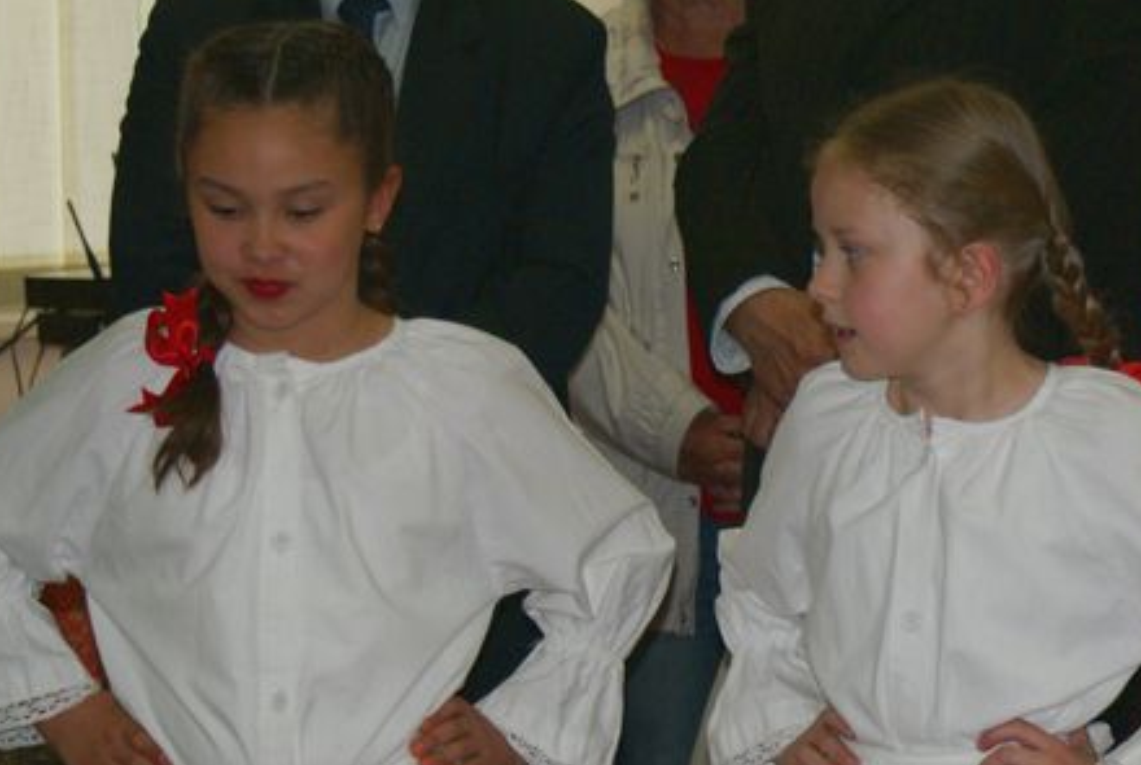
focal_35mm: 150
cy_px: 526
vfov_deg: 9.2
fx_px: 4759
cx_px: 921
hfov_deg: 13.6
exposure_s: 1/80
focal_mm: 55
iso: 400
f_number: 5.6
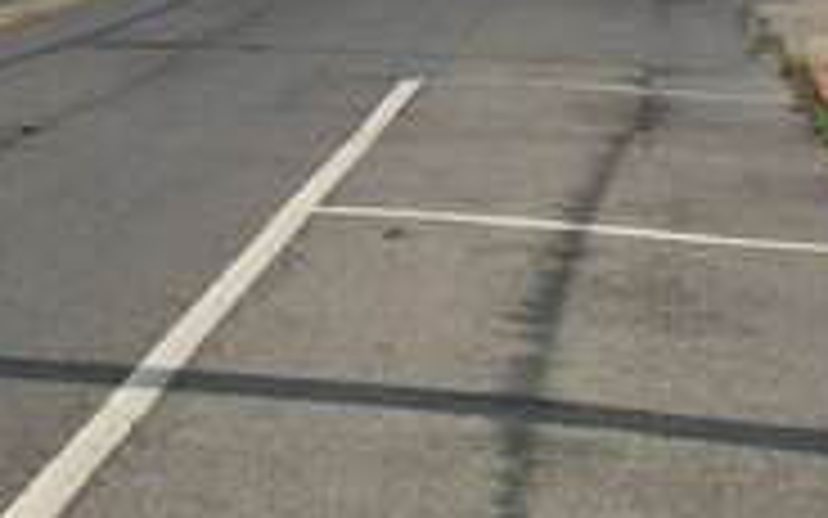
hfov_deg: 15.4
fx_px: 3024
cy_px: -324
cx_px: 94
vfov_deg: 9.4
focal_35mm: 134
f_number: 2.2
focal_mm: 4.15
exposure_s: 1/2475
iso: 32
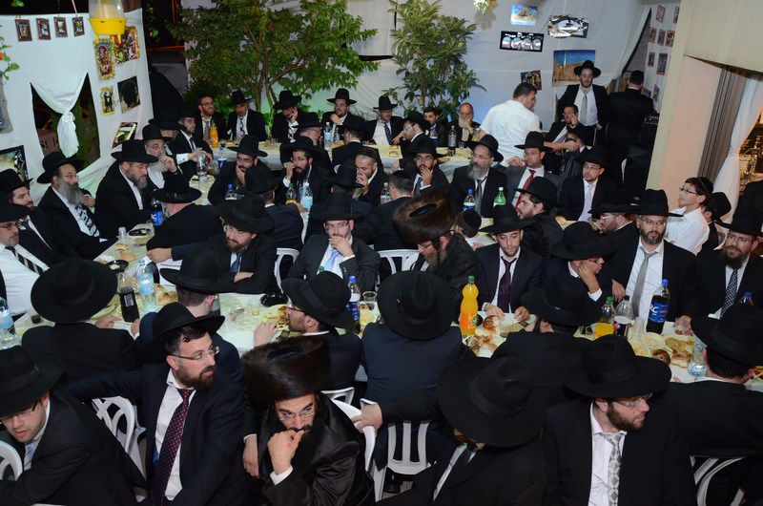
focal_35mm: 27
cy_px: 253
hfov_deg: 67.5
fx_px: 571
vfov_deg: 47.7
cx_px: 382
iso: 1250
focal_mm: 18
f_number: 5
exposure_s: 1/60
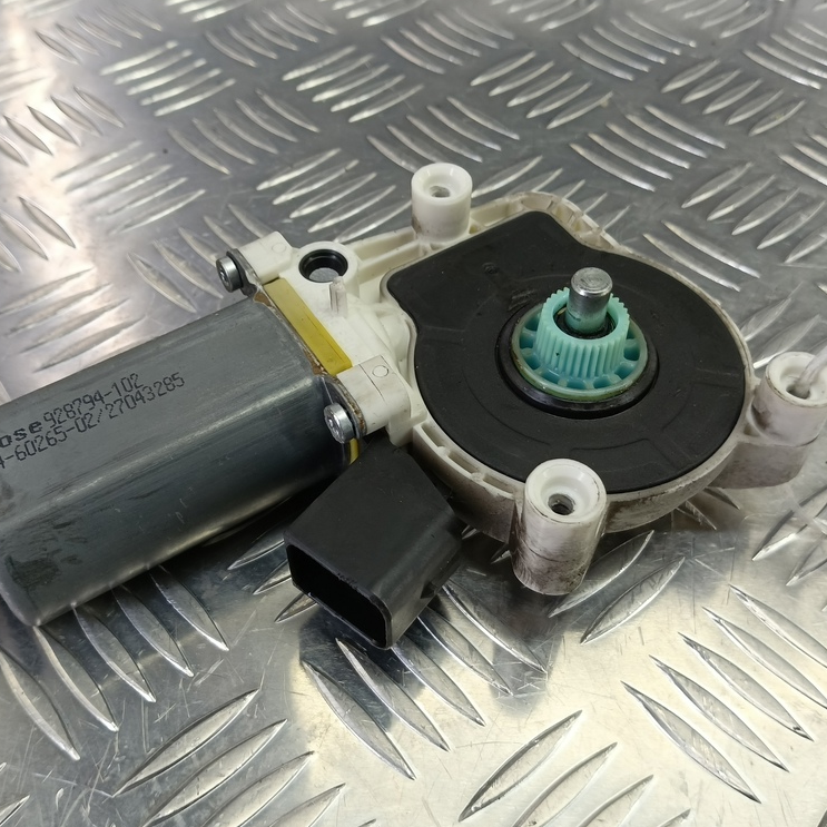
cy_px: 415
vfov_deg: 57.3
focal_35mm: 28
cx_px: 375
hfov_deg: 57.2
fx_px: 757
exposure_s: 1/50
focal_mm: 4.11
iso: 118
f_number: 1.6
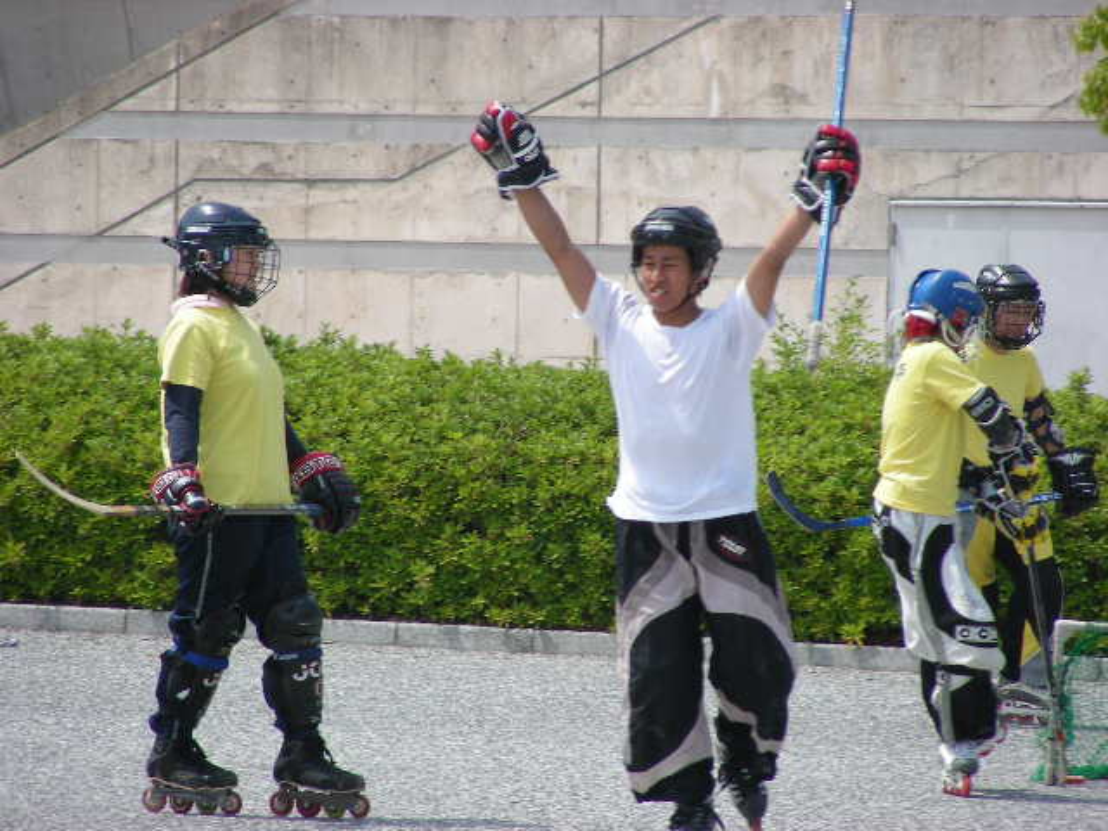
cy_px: 416
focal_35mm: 380
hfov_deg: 5.2
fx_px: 12163
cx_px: 554
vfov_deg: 3.9
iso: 50
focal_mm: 63.3
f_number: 4
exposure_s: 1/393
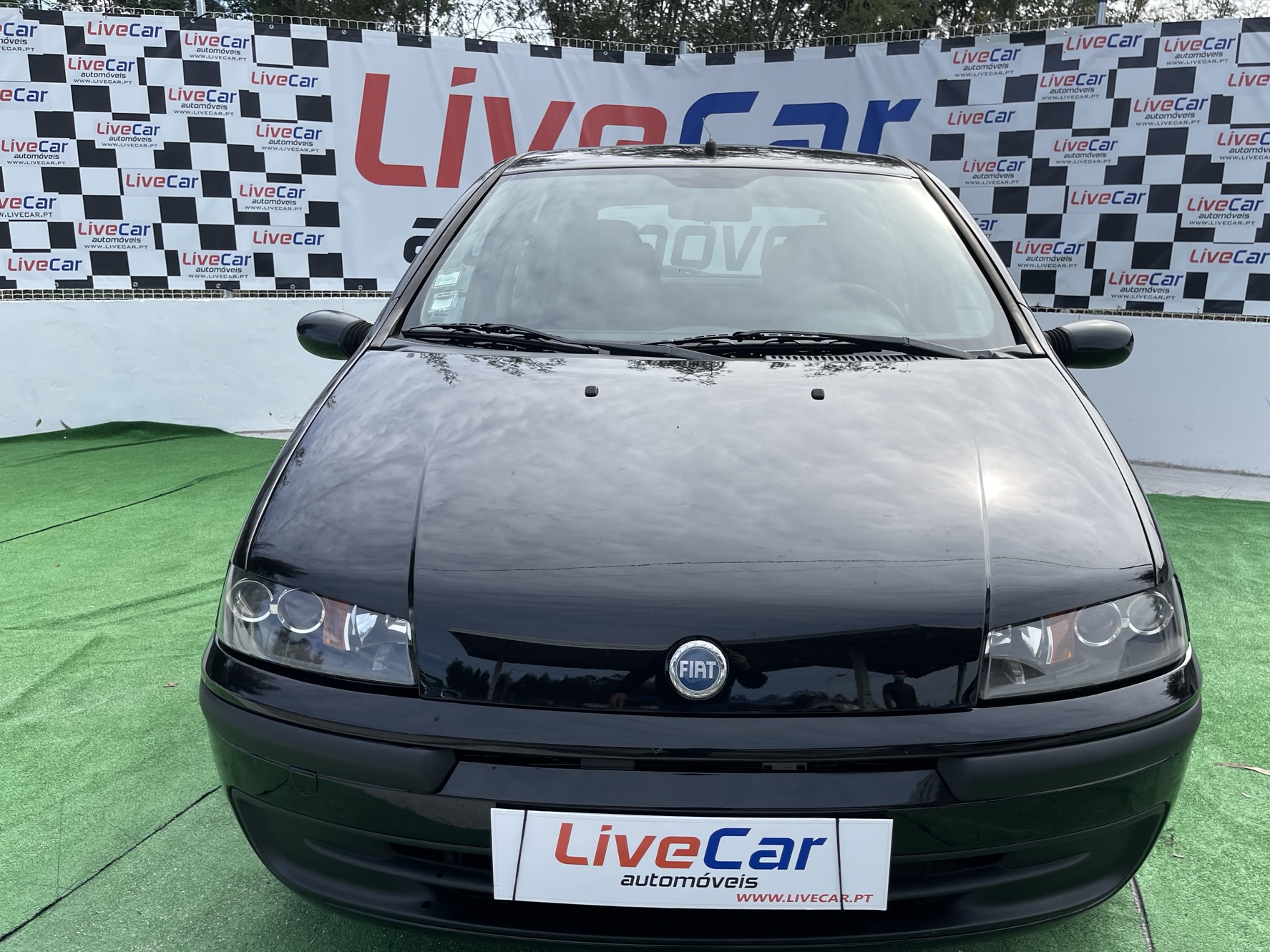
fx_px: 1101
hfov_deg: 59.9
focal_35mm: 30
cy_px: 545
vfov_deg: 46.7
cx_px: 695
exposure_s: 1/2336
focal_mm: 5.1
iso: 32
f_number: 1.6
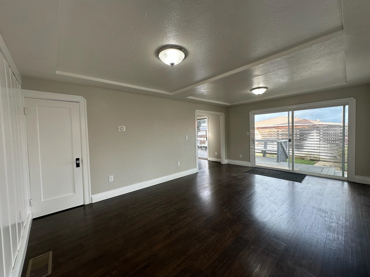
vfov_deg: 85.7
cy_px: 138
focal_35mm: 14
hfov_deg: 102.1
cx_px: 185
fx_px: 150
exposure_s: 1/120
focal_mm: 2.22
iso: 80
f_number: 2.2
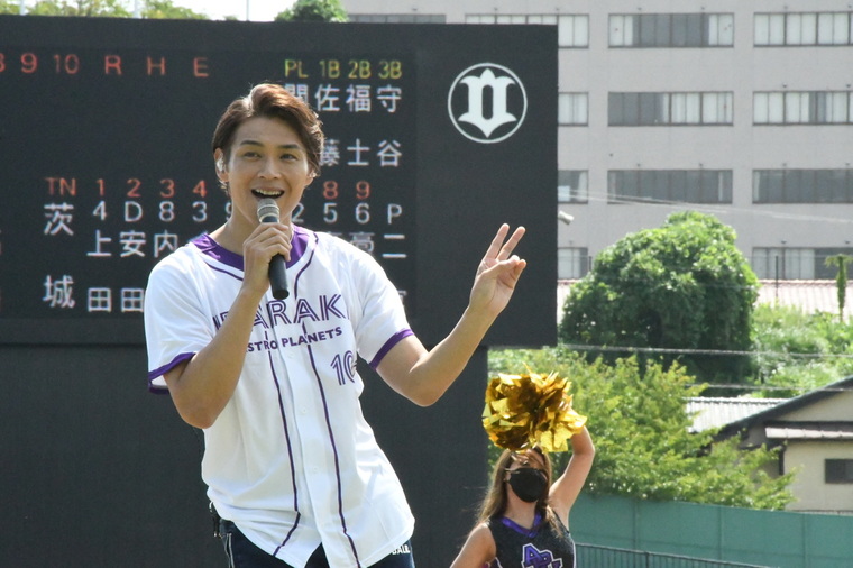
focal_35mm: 255
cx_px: 426
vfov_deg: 5.4
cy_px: 284
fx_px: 6039
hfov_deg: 8.1
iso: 20000
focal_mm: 170
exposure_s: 1/2500
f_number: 25
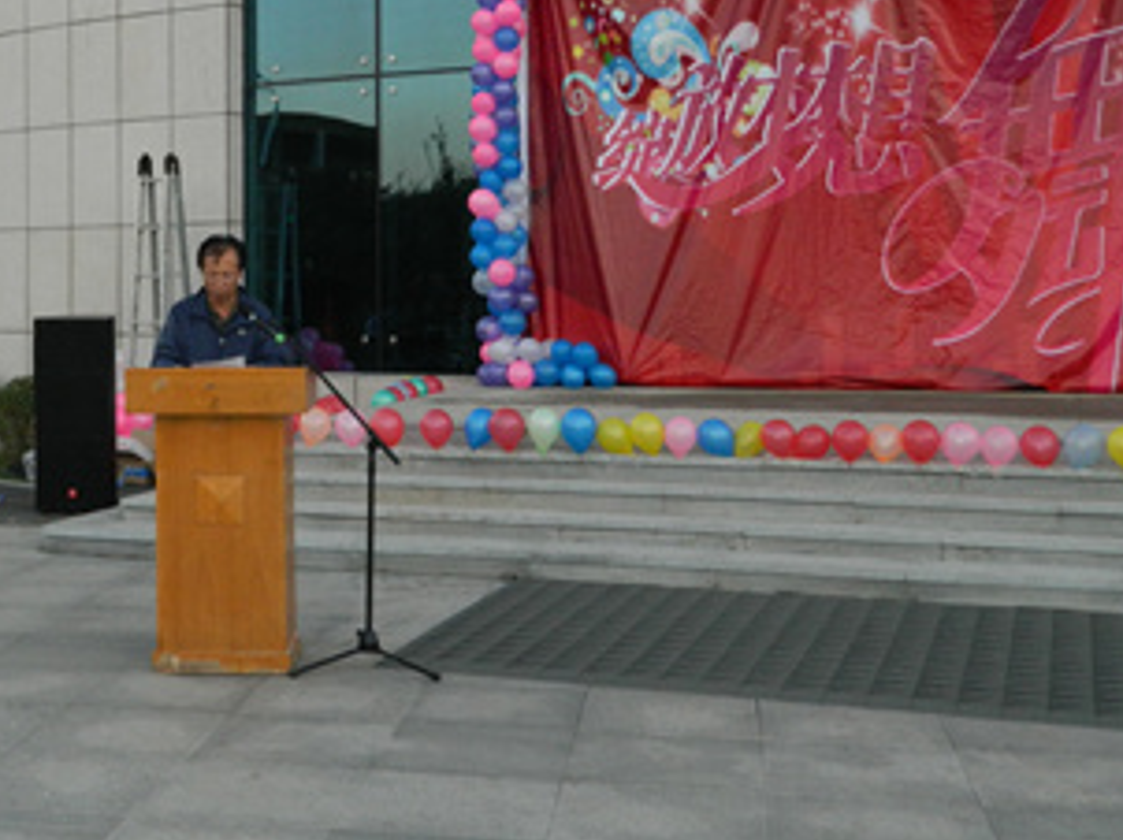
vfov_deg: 25.0
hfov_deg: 32.5
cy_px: 240
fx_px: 1880
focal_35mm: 58
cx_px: 257
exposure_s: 1/30
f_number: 3.3
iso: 200
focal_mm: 6.2
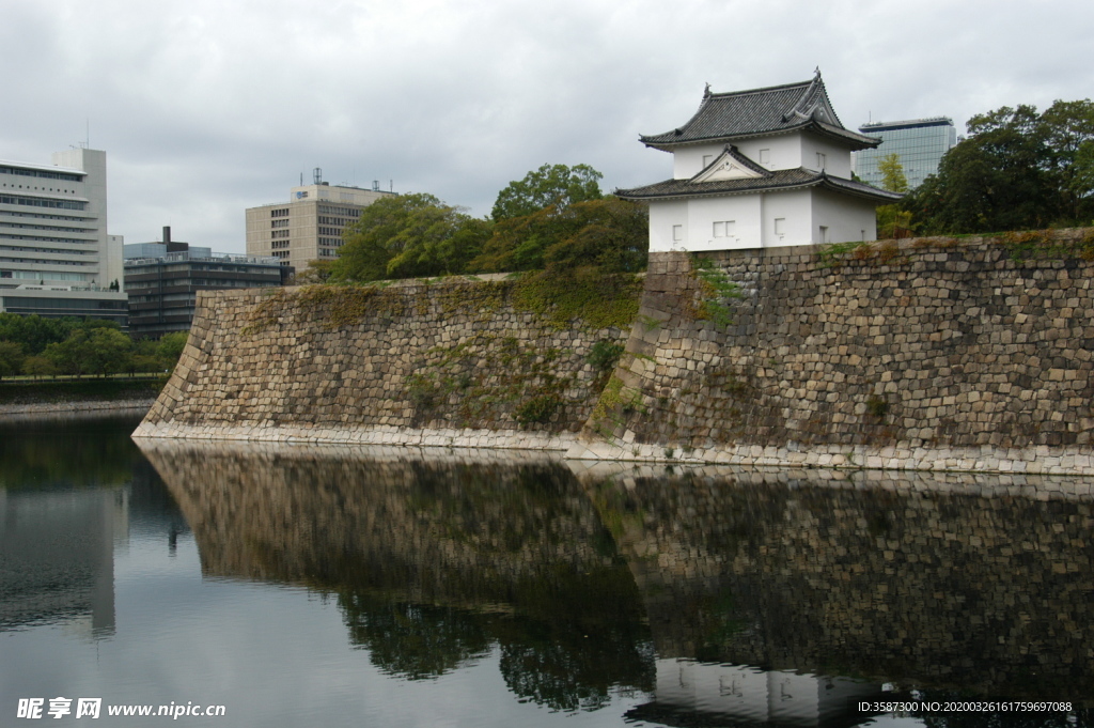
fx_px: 1366
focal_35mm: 45
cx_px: 547
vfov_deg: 29.8
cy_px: 364
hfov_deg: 43.6
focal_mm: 30
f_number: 8
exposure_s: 1/250
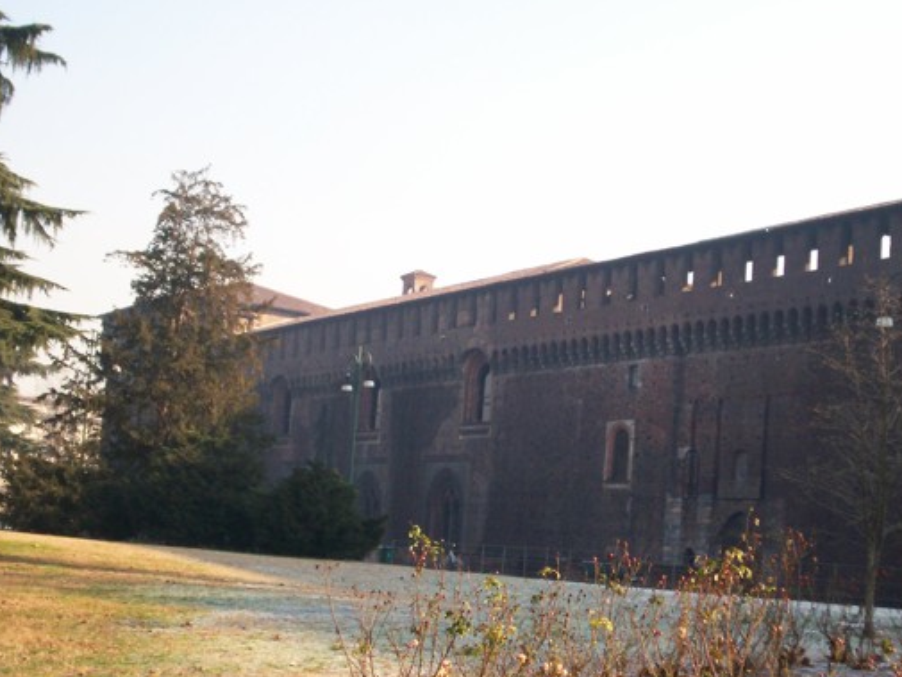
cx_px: 530
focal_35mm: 57
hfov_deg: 33.7
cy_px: 432
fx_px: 1486
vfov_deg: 25.6
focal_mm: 5.9
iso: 100
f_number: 4.5
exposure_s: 1/189
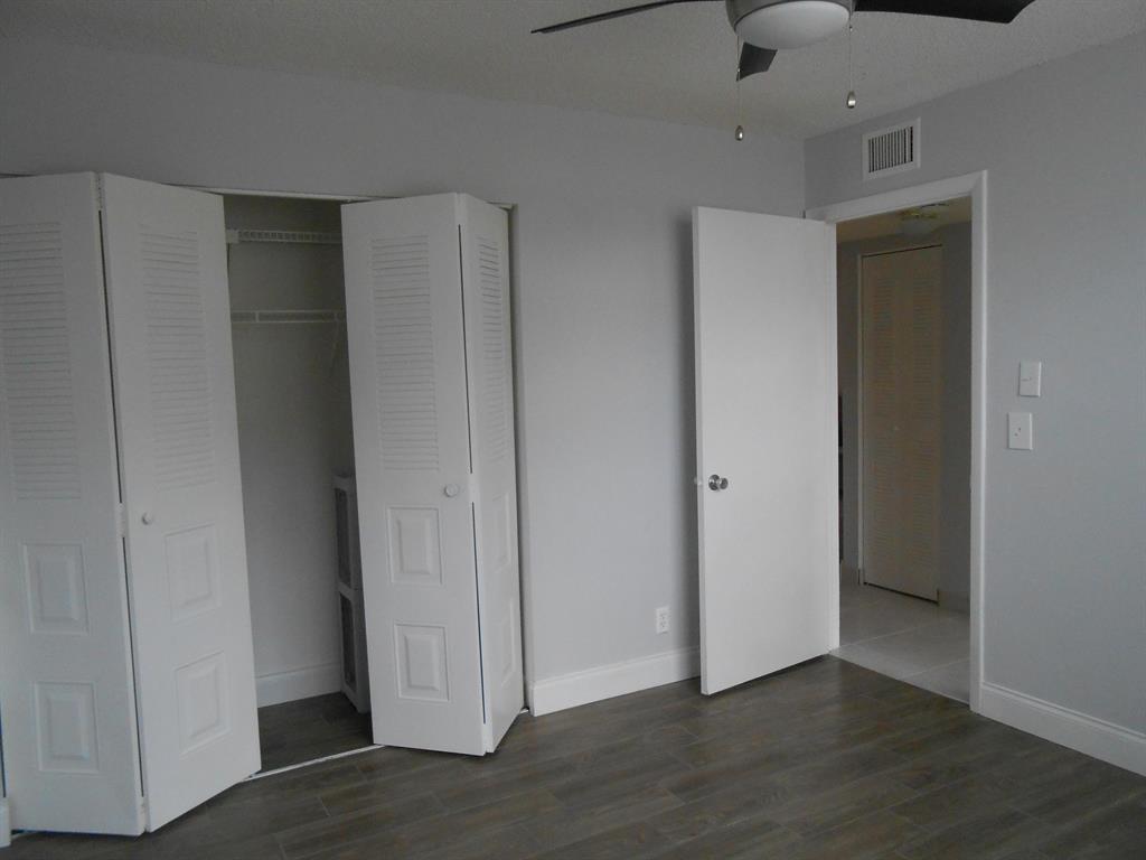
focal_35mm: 26
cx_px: 573
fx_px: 861
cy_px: 430
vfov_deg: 53.1
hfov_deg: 67.3
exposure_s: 1/125
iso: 400
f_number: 3.5
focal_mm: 4.6
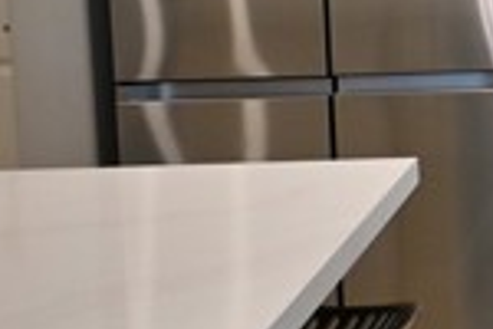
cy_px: -44
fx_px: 1753
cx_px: 1019
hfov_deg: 13.5
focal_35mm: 128
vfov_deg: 10.6
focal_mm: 20
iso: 640
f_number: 3.8
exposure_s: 1/125
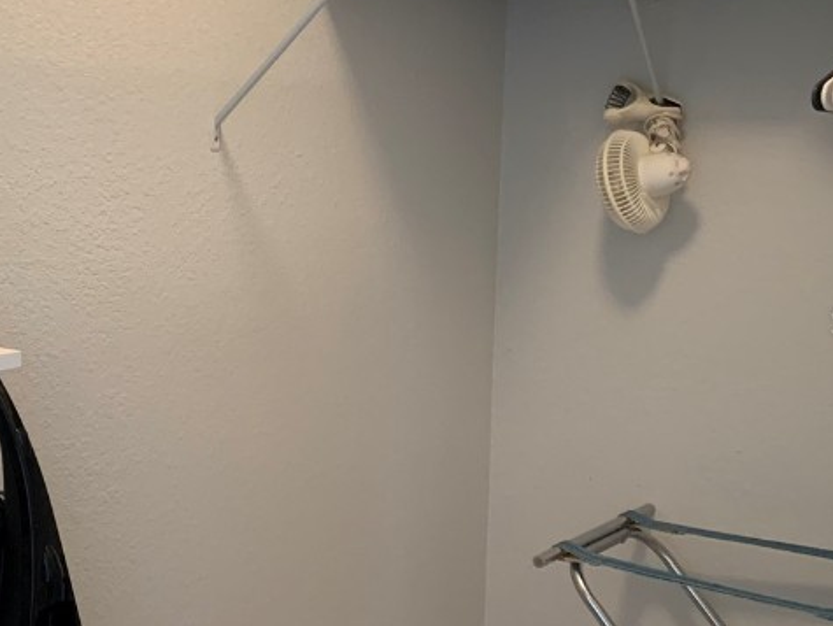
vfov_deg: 26.1
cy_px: 321
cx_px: 98
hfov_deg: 32.7
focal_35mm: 56
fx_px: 1349
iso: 250
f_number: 1.8
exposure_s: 1/60
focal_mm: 4.25
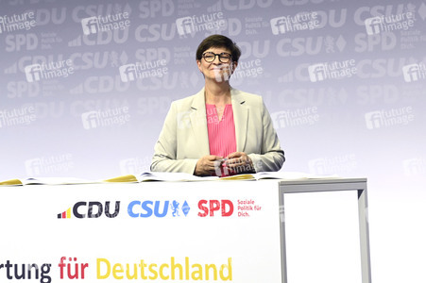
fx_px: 1159
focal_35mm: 98
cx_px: 213
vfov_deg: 13.9
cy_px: 142
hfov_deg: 20.8
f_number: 5.6
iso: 6400
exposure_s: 1/500
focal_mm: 98
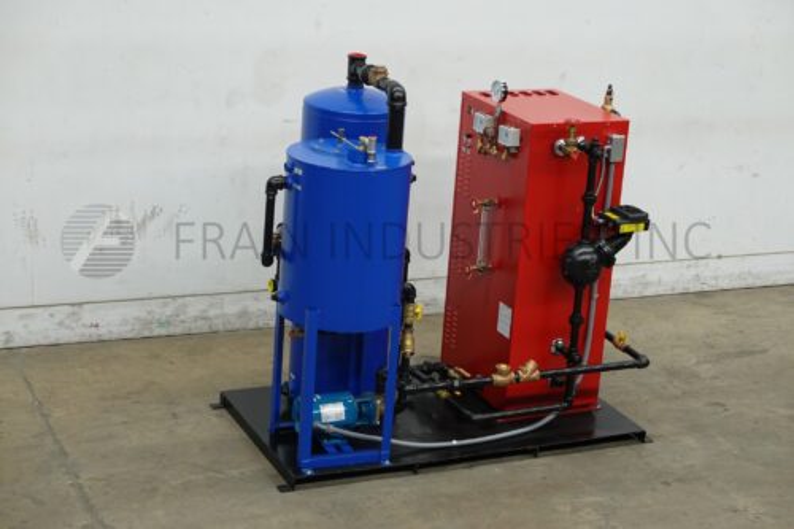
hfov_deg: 28.1
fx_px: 1587
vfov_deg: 18.9
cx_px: 397
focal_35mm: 72
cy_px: 264
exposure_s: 1/80
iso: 400
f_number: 4
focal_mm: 26.37
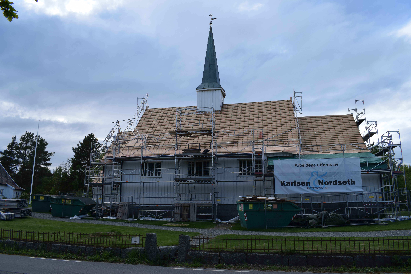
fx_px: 308
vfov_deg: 47.9
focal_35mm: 27
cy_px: 137
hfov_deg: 67.4
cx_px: 206
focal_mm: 18
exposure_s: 1/320
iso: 200
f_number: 8
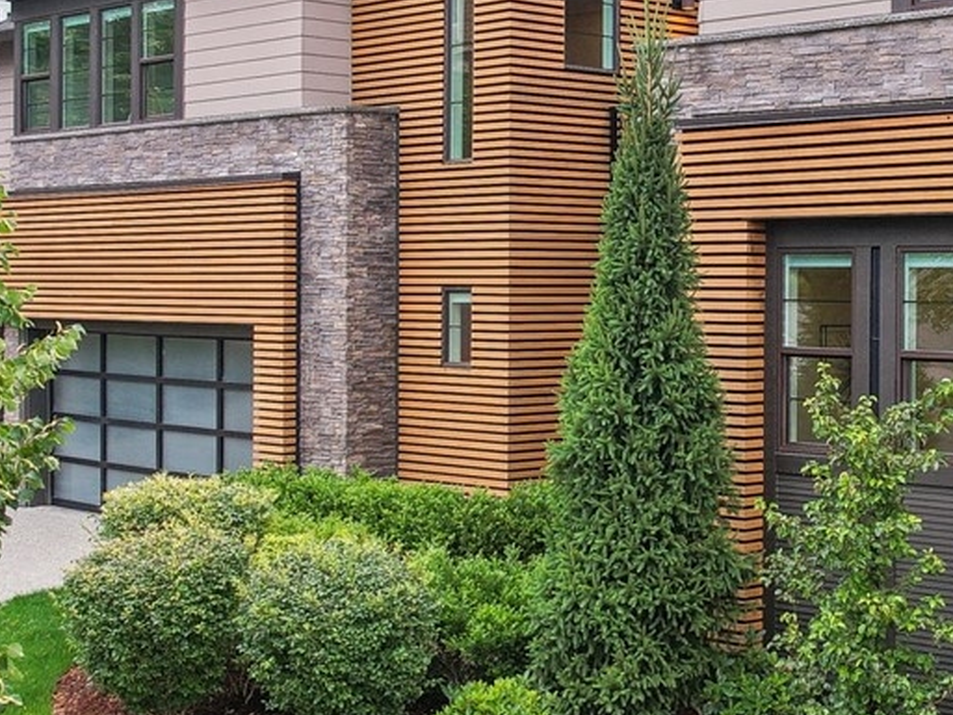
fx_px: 1928
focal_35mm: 70
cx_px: 703
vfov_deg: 21.0
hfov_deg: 27.4
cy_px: 285
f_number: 2.8
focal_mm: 8.4
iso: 100
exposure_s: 1/80
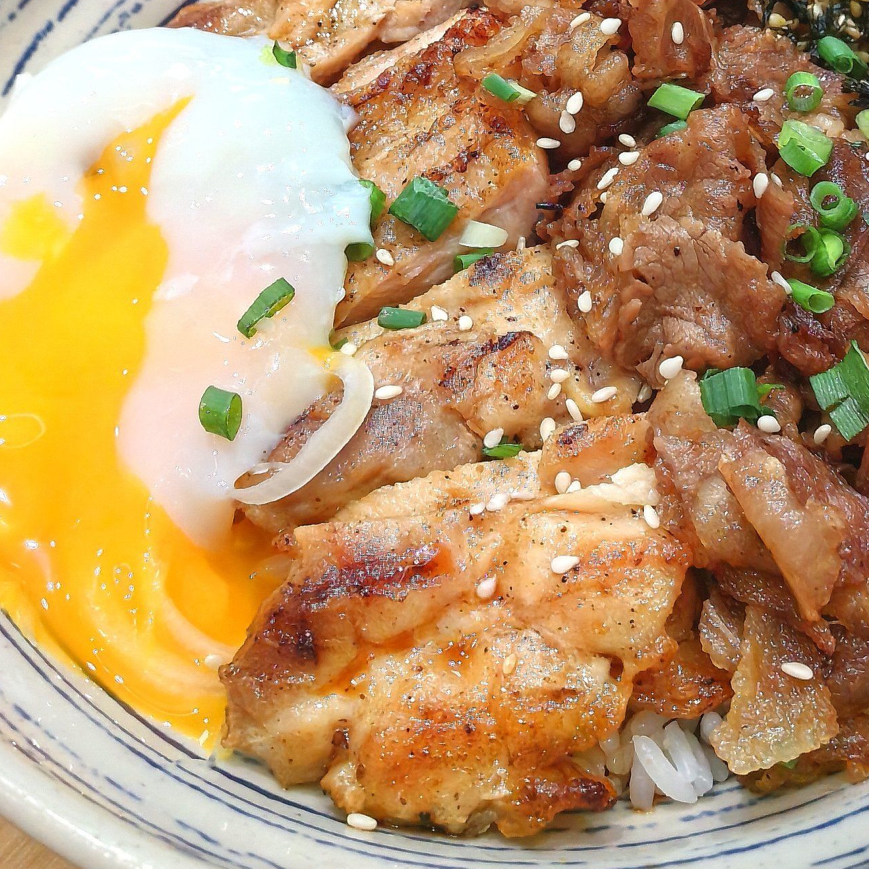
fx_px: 1448
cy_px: 73
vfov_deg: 31.7
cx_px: 549
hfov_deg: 33.2
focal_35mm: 51
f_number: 2.8
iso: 160
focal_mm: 5.75
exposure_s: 1/100
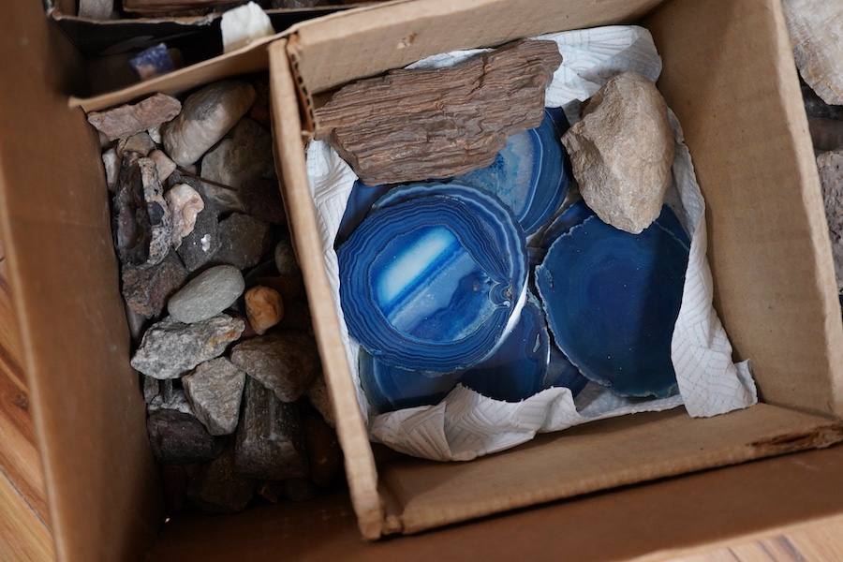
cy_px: 281
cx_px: 422
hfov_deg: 43.6
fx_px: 1054
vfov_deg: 29.9
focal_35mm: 45
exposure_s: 1/125
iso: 1600
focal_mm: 30
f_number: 3.5
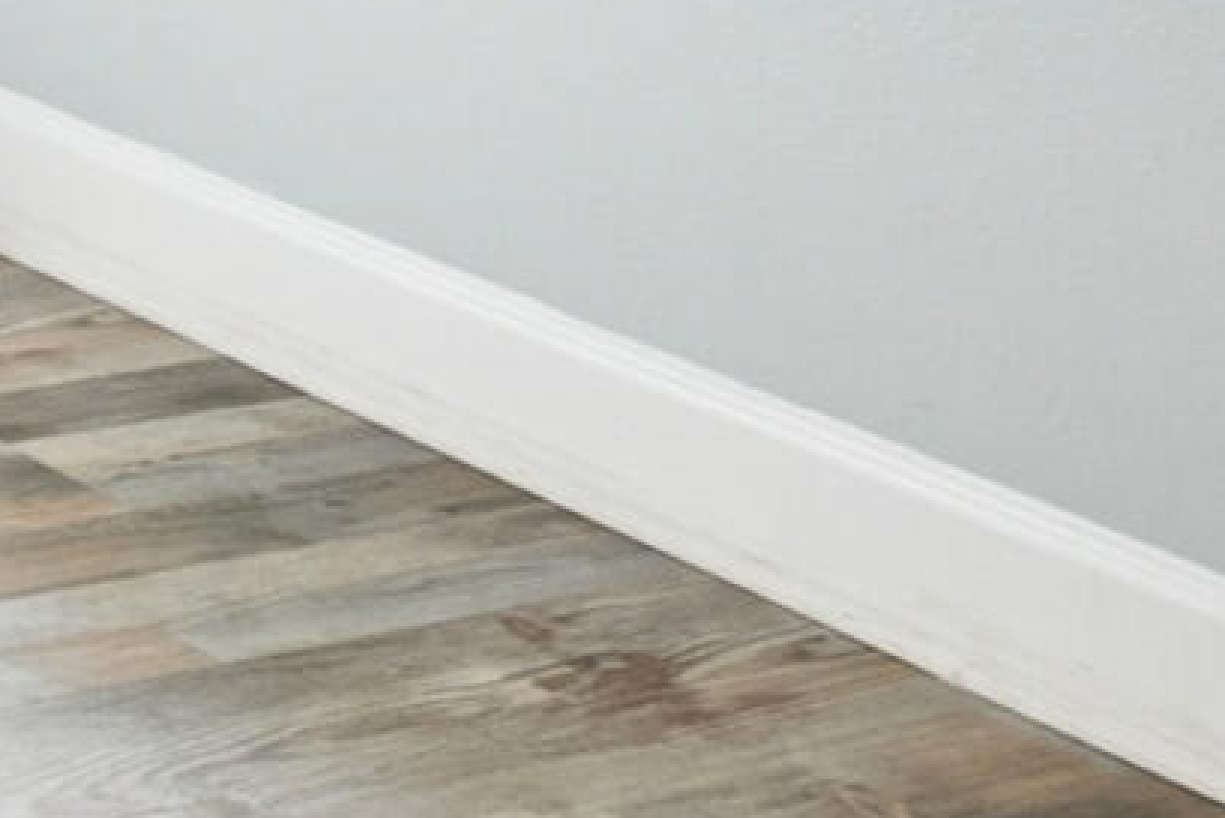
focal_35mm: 110
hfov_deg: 12.5
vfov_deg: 10.6
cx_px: -2034
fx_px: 3744
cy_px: -1166
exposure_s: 1/80
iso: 200
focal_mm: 10
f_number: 8
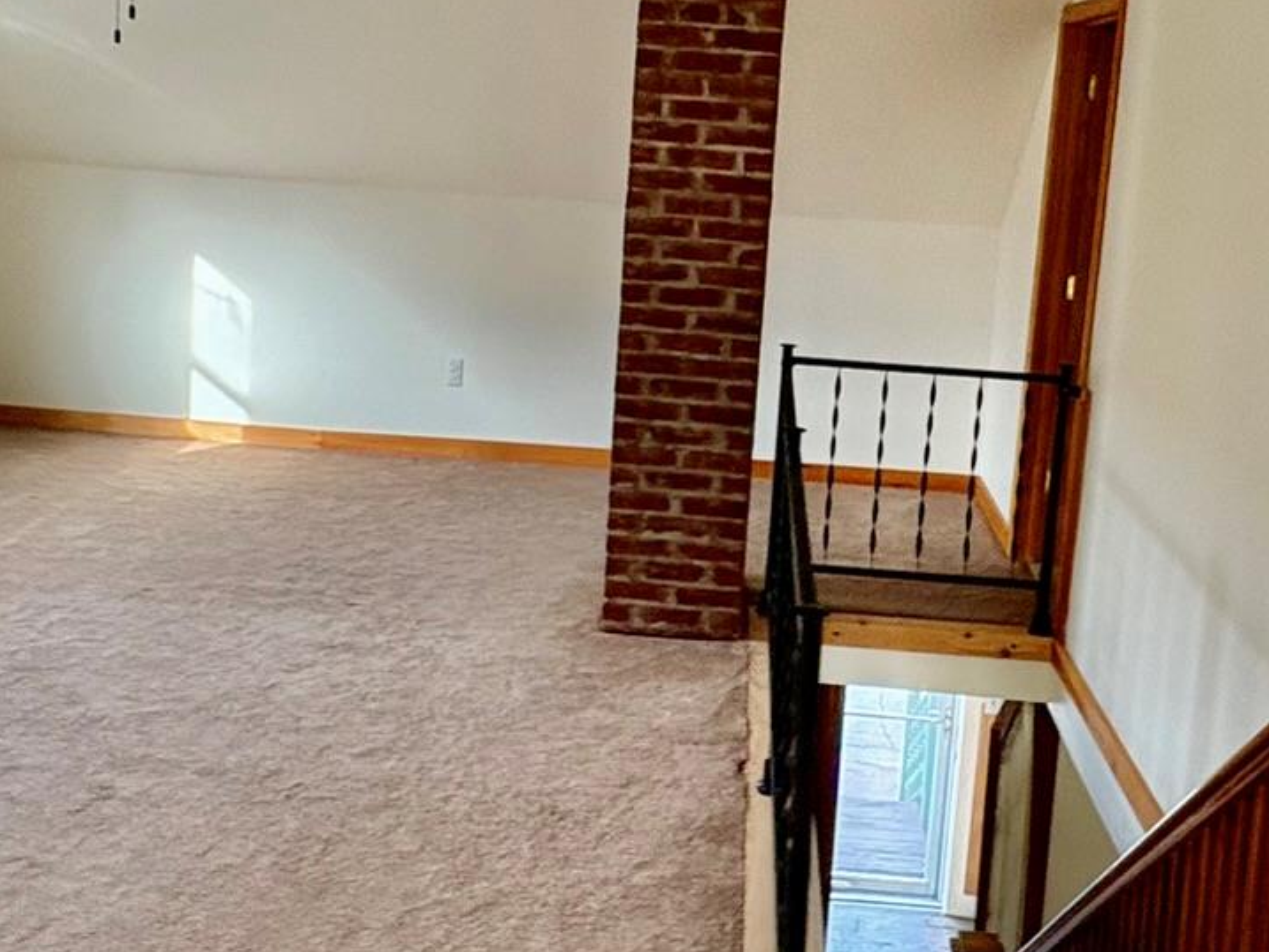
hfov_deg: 46.7
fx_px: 1467
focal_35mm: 40
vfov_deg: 35.3
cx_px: 704
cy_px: 264
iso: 250
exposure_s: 1/62
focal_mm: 2.22
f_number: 2.2
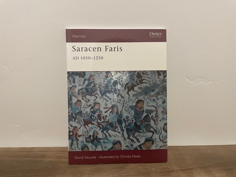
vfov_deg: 53.1
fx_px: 177
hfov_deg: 67.3
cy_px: 88
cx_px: 118
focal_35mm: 26
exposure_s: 1/60
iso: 200
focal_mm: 4.2
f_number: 1.6
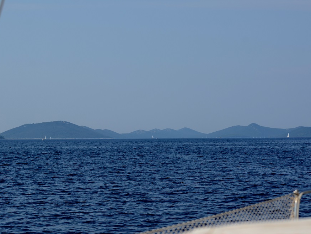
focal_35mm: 115
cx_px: 167
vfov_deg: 12.9
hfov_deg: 17.1
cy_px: 118
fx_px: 1033
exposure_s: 1/640
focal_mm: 70
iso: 100
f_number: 6.3
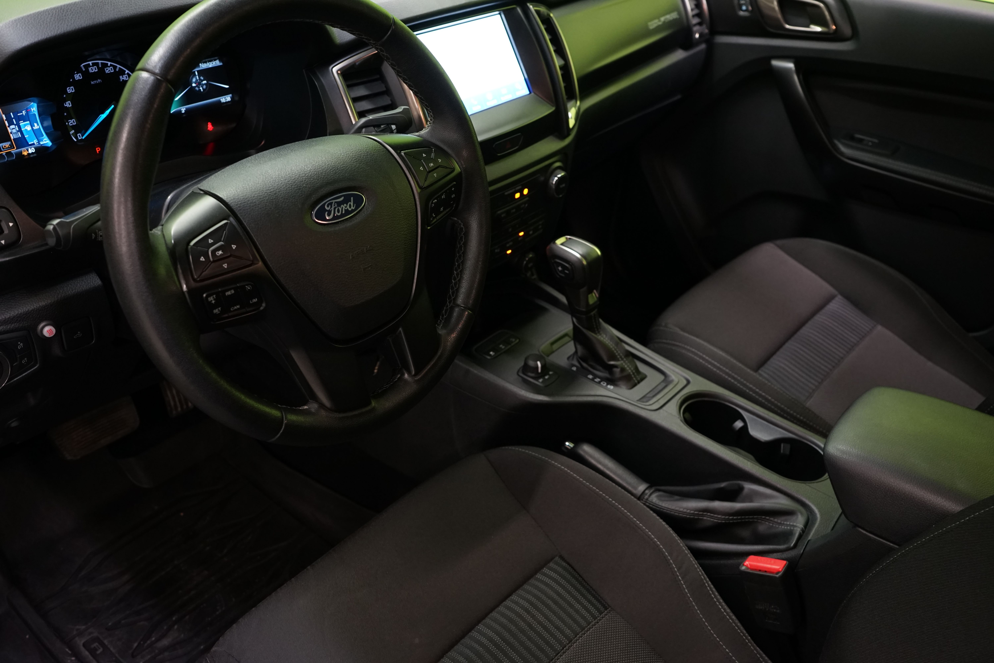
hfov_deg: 58.7
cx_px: 497
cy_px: 332
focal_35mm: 32
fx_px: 883
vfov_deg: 41.1
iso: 1600
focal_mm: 32
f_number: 5.6
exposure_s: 1/20
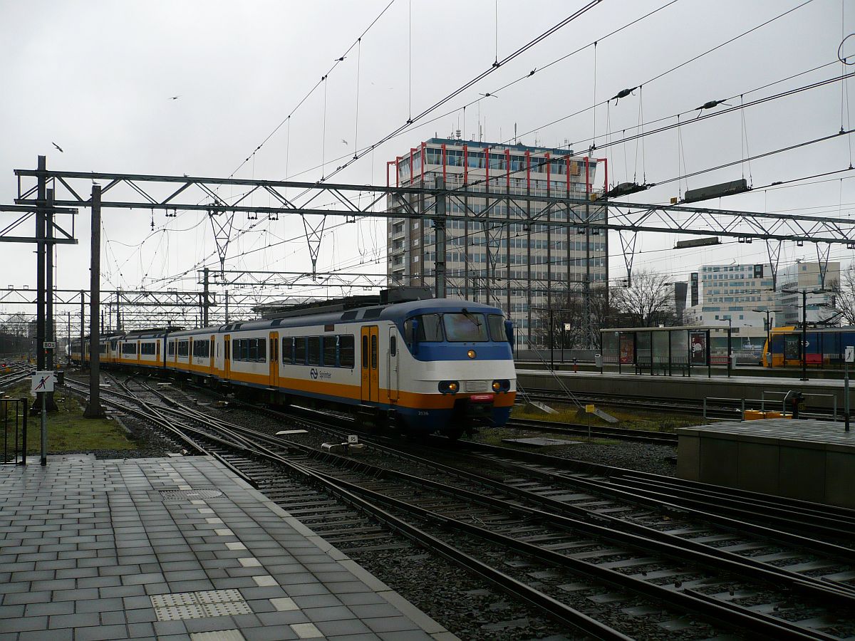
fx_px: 864
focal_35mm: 35
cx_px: 428
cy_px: 320
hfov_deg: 52.6
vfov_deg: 40.7
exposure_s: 1/160
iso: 100
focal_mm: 5.8
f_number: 2.8
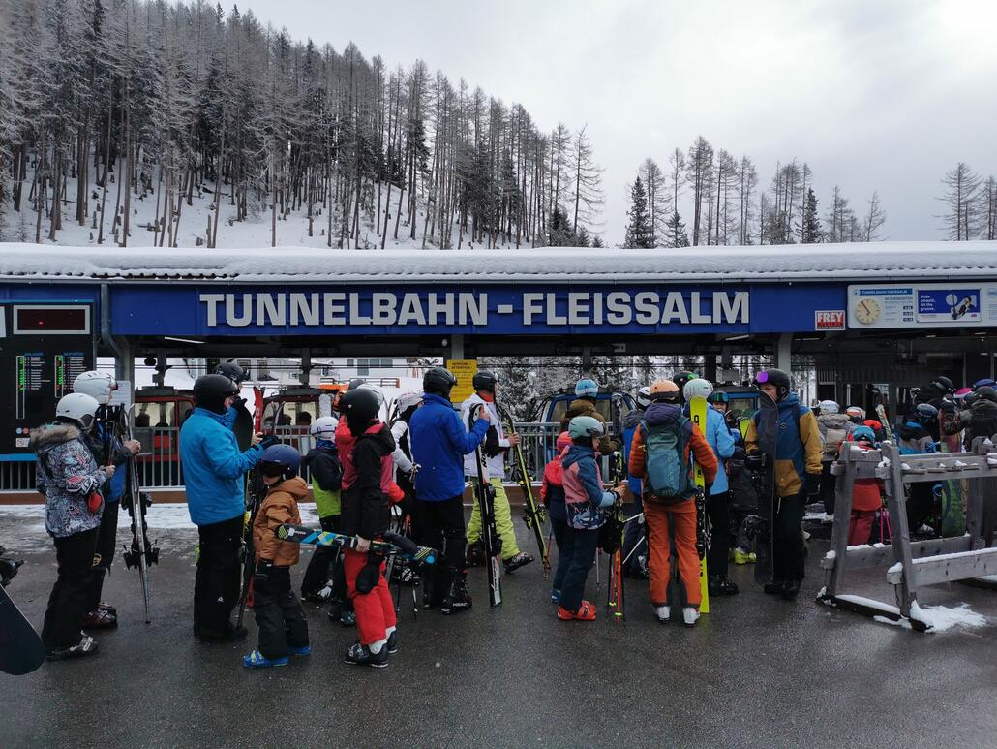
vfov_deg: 51.4
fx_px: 778
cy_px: 374
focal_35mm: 27
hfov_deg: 65.3
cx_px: 498
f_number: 1.8
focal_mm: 5.58
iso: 50
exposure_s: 1/3534
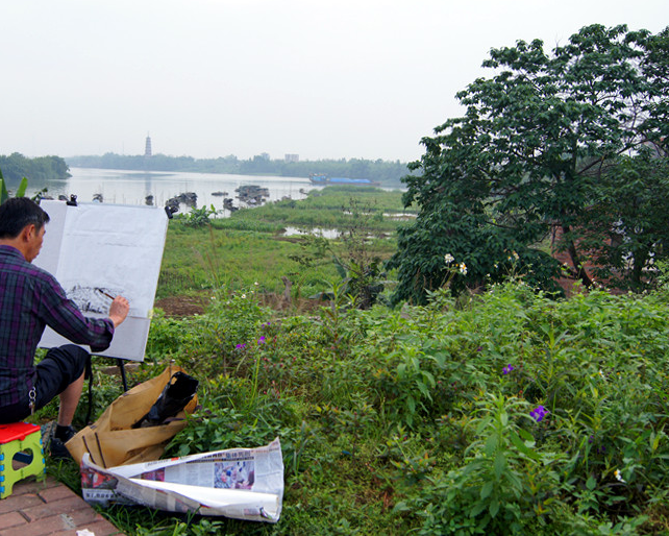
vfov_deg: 36.5
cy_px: 267
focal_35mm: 41
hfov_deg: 44.7
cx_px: 289
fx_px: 812
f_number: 4.5
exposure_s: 1/250
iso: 100
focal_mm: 24
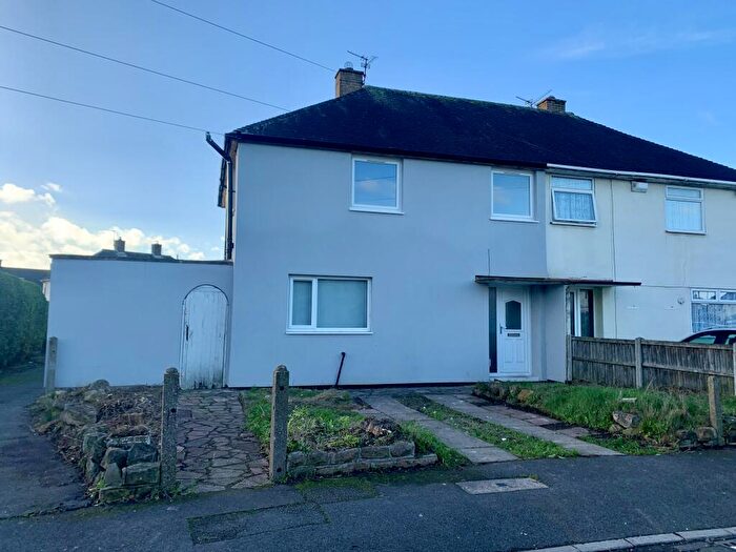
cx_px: 368
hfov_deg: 67.3
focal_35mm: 26
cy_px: 276
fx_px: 553
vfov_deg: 53.1
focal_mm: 4.25
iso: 25
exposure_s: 1/879
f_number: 1.8
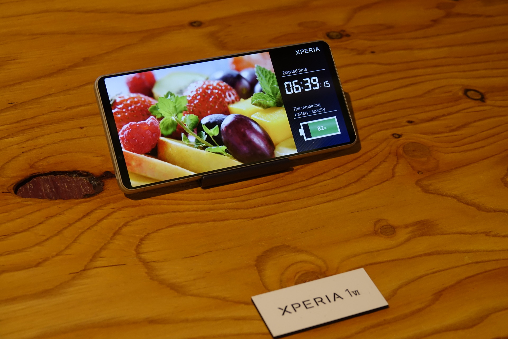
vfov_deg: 19.5
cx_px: 254
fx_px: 988
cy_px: 170
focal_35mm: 70
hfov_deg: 28.8
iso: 640
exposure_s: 1/80
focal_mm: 25.61
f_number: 3.5
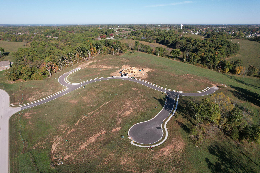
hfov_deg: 78.6
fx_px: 159
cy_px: 86
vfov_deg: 57.2
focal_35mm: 22
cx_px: 130
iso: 140
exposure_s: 1/500
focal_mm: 8.38
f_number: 2.8
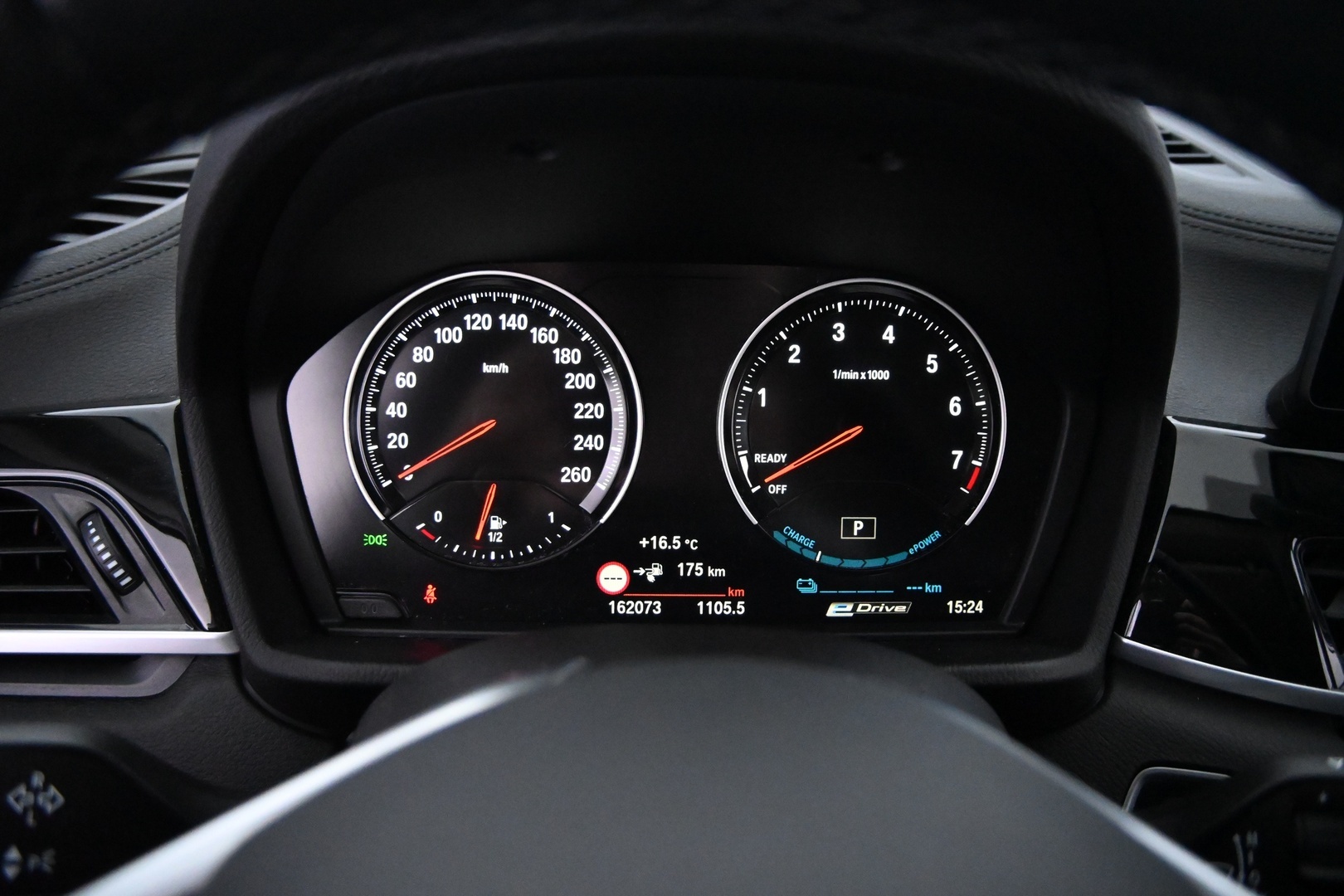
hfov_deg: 27.0
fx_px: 2800
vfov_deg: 18.2
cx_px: 672
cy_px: 448
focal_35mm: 75
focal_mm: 50
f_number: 6.3
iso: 8000
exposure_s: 1/80
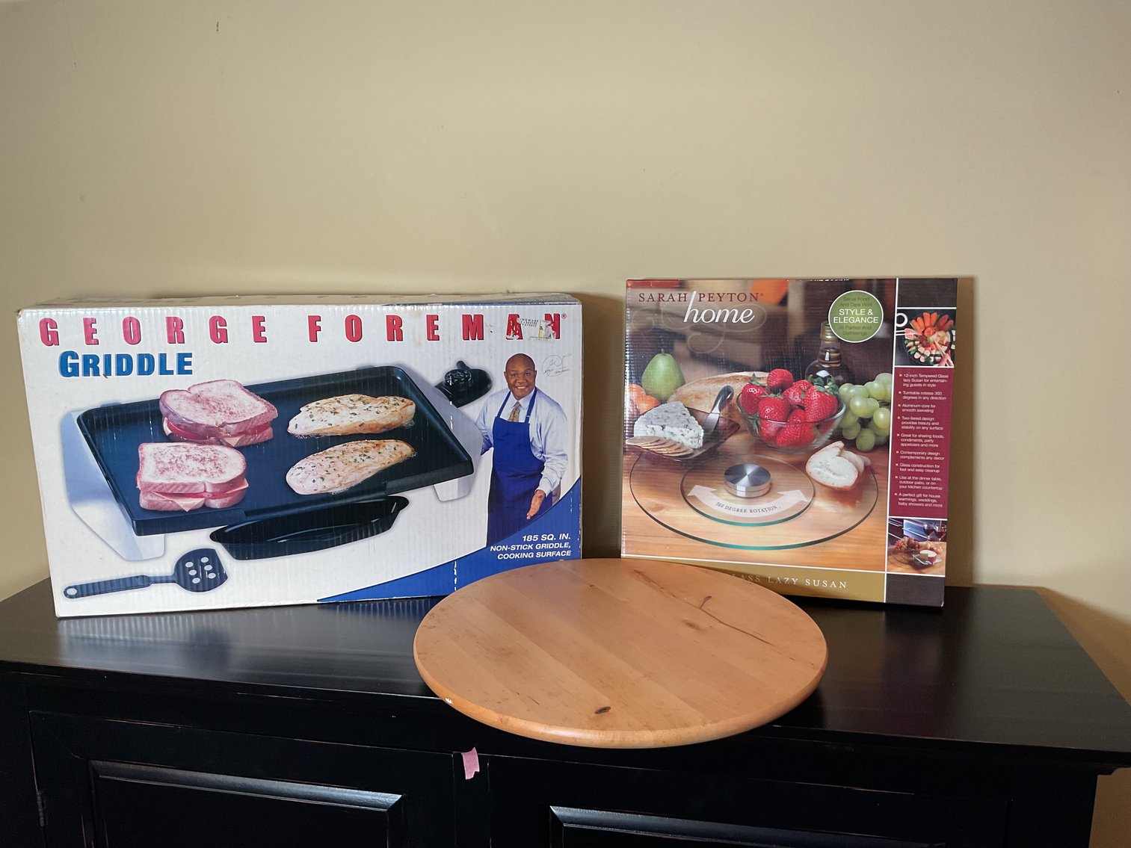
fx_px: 948
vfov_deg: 48.2
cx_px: 566
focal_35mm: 29
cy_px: 424
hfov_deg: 61.7
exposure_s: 1/60
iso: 50
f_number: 1.8
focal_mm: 3
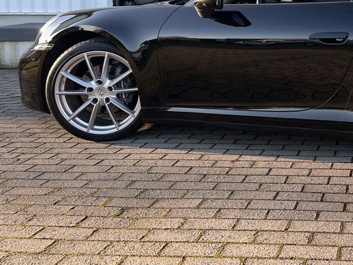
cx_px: 352
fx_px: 530
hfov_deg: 33.7
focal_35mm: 52
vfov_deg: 26.8
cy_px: 14
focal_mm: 5.7
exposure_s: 1/414
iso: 50
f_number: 1.5
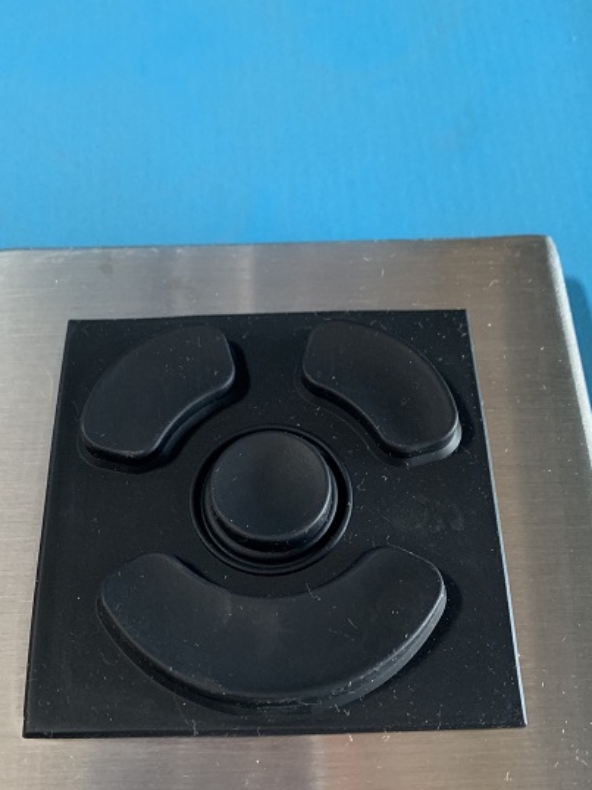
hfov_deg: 36.8
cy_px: 421
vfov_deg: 47.9
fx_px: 890
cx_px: 277
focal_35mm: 39
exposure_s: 1/57
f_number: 1.8
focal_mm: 4.25
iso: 400
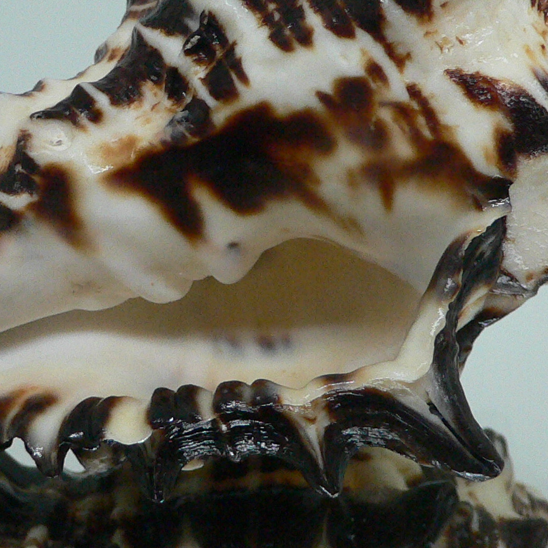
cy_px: 183
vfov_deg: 23.9
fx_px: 1290
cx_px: 271
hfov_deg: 24.0
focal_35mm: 72
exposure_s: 1/50
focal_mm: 4.6
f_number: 2.8
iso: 200
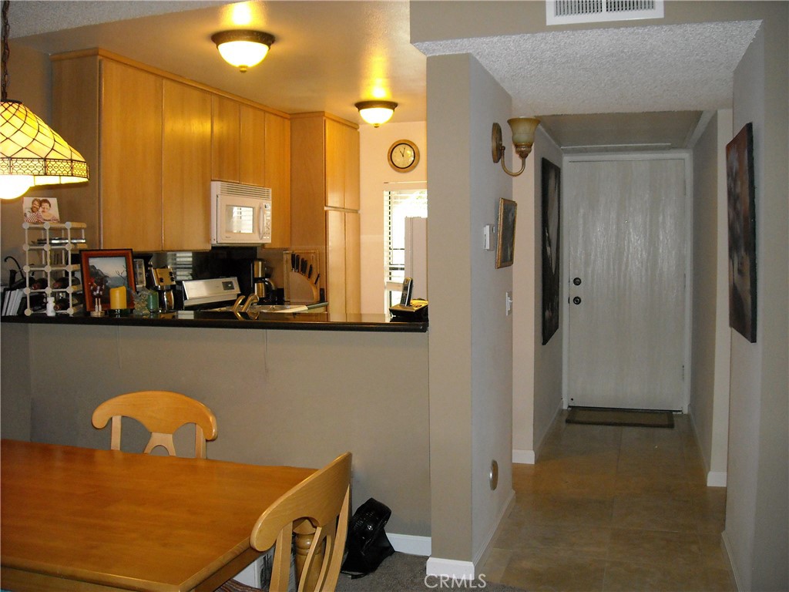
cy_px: 296
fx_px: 798
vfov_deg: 40.7
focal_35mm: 35
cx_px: 394
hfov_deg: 52.6
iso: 400
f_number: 2.8
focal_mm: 5.7
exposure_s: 1/60
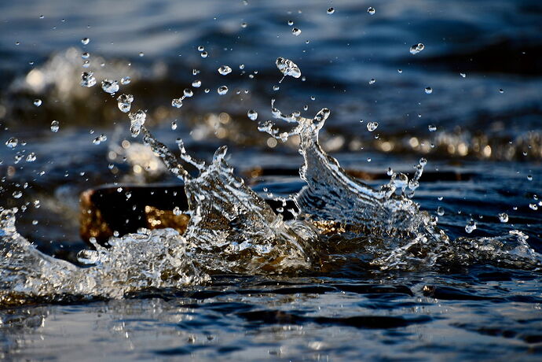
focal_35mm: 450
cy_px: 181
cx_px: 271
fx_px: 6774
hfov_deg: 4.6
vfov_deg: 3.1
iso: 200
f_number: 8
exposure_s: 1/500
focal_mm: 300
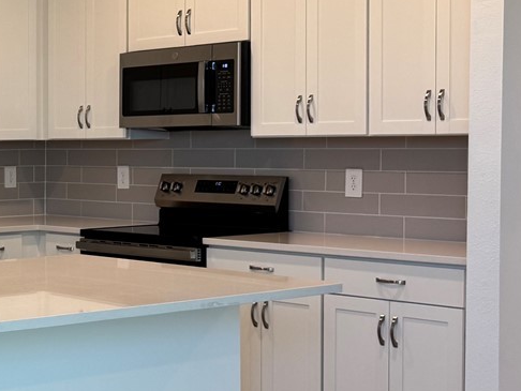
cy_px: 191
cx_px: -204
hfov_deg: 21.6
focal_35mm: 79
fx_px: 1190
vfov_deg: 18.7
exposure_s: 1/120
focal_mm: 6.76
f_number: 1.78
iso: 125
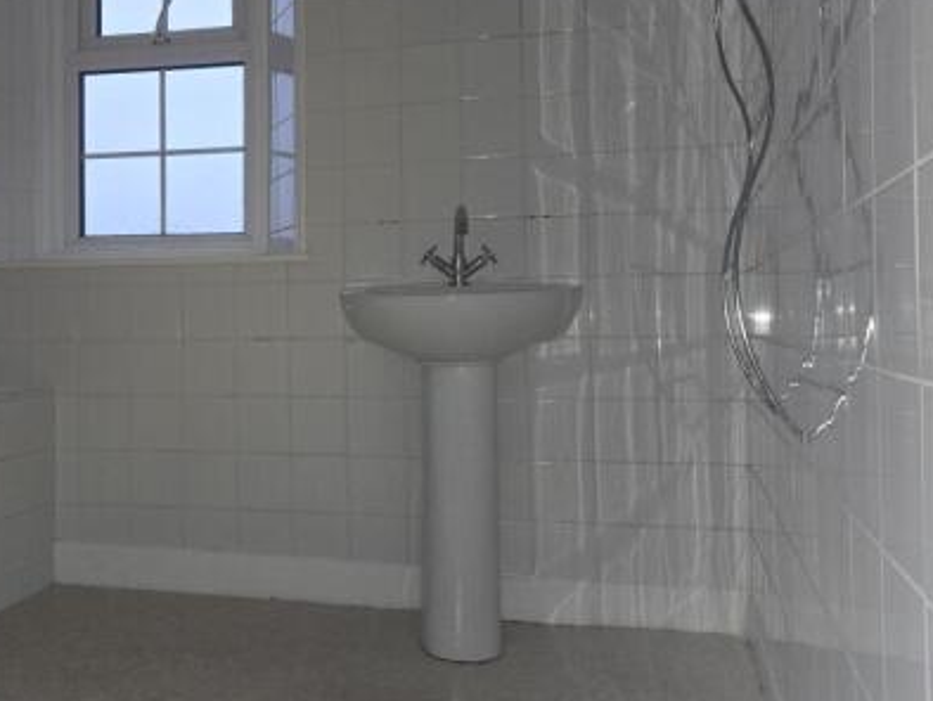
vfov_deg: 41.7
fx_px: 917
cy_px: 297
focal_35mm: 34
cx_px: 278
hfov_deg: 52.4
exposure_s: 1/50
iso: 125
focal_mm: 5.4
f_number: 1.8
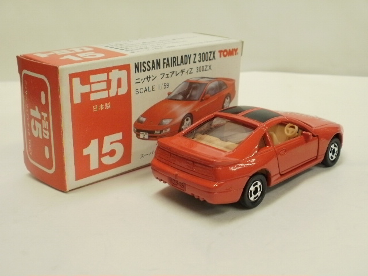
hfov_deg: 42.9
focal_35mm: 44
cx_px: 184
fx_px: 468
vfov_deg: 32.9
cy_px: 138
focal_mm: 7.7
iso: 125
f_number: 4
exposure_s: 1/20
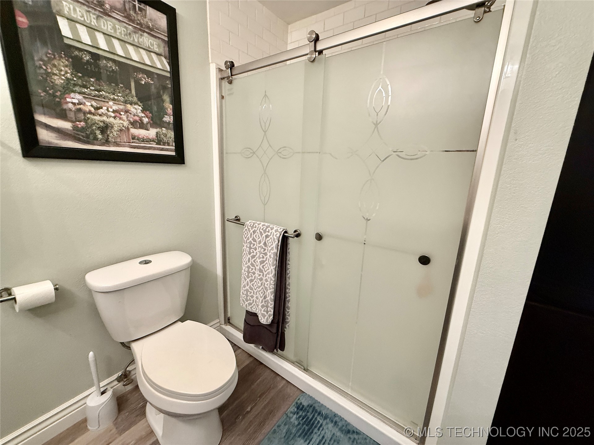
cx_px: 297
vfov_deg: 85.7
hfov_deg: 102.1
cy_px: 222
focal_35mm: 14
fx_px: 240
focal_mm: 2.22
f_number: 2.2
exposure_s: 1/60
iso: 400
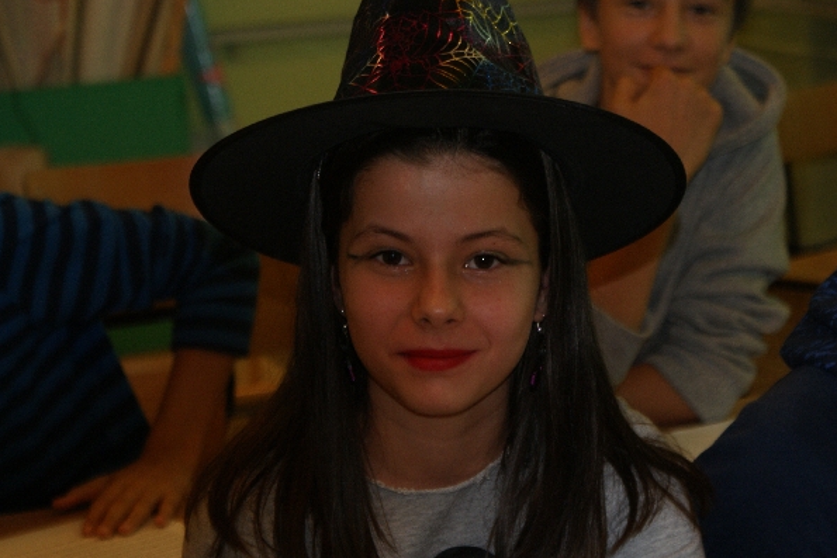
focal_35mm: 106
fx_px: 2465
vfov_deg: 12.9
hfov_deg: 19.3
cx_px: 419
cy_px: 281
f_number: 5.6
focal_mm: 70
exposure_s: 1/125
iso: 400
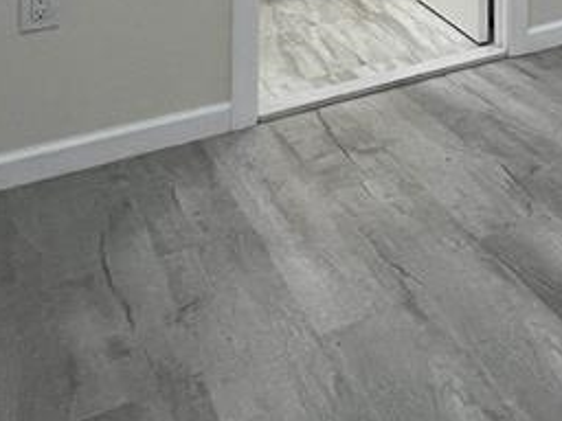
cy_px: -292
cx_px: 832
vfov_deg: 21.1
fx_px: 844
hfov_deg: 26.8
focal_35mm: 52
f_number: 1.8
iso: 125
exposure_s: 1/120
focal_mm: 1.57
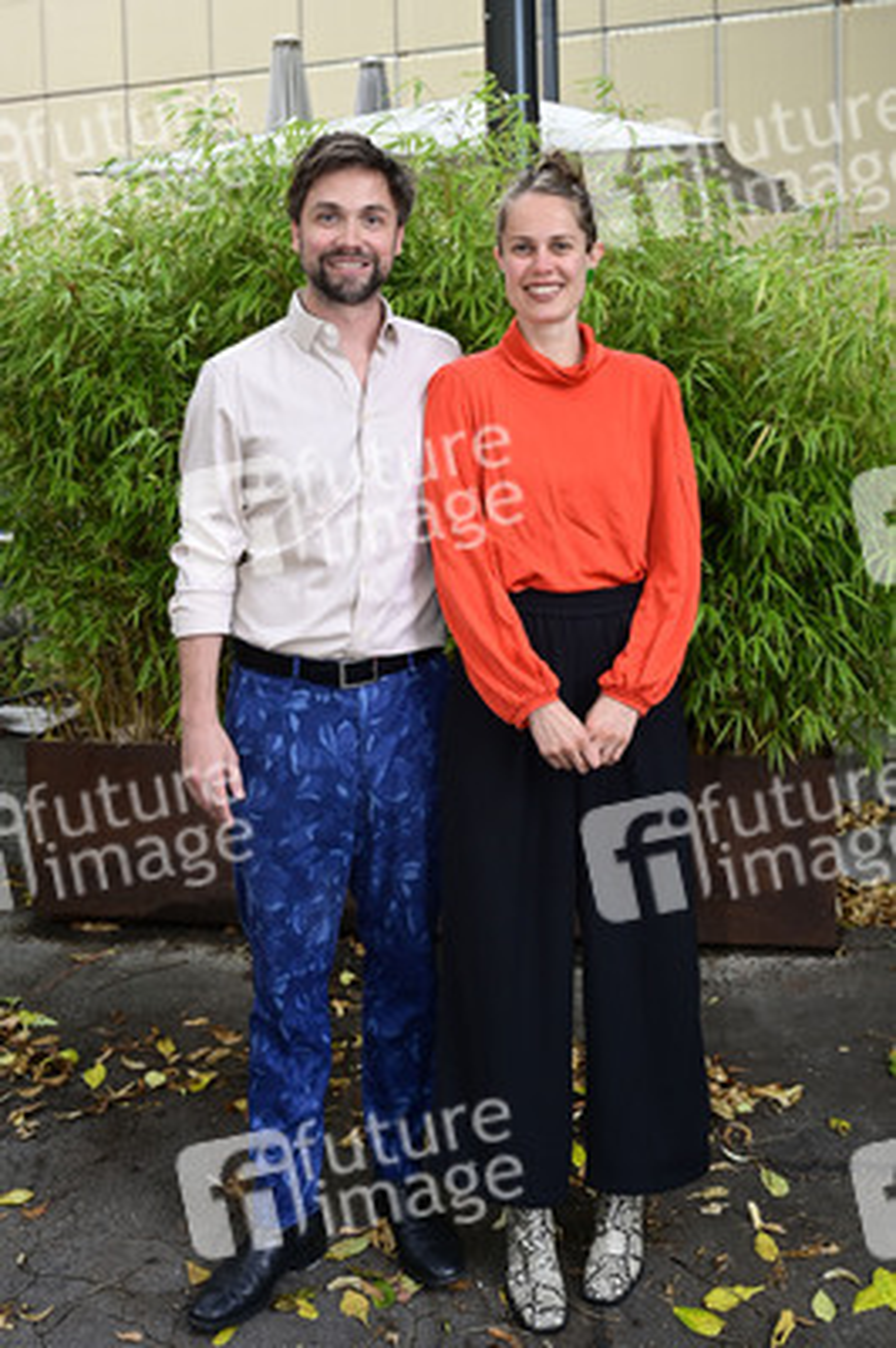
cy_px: 674
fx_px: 1253
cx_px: 448
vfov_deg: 56.5
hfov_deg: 39.4
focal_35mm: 34
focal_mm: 33.5
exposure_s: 1/200
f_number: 4.5
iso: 1250
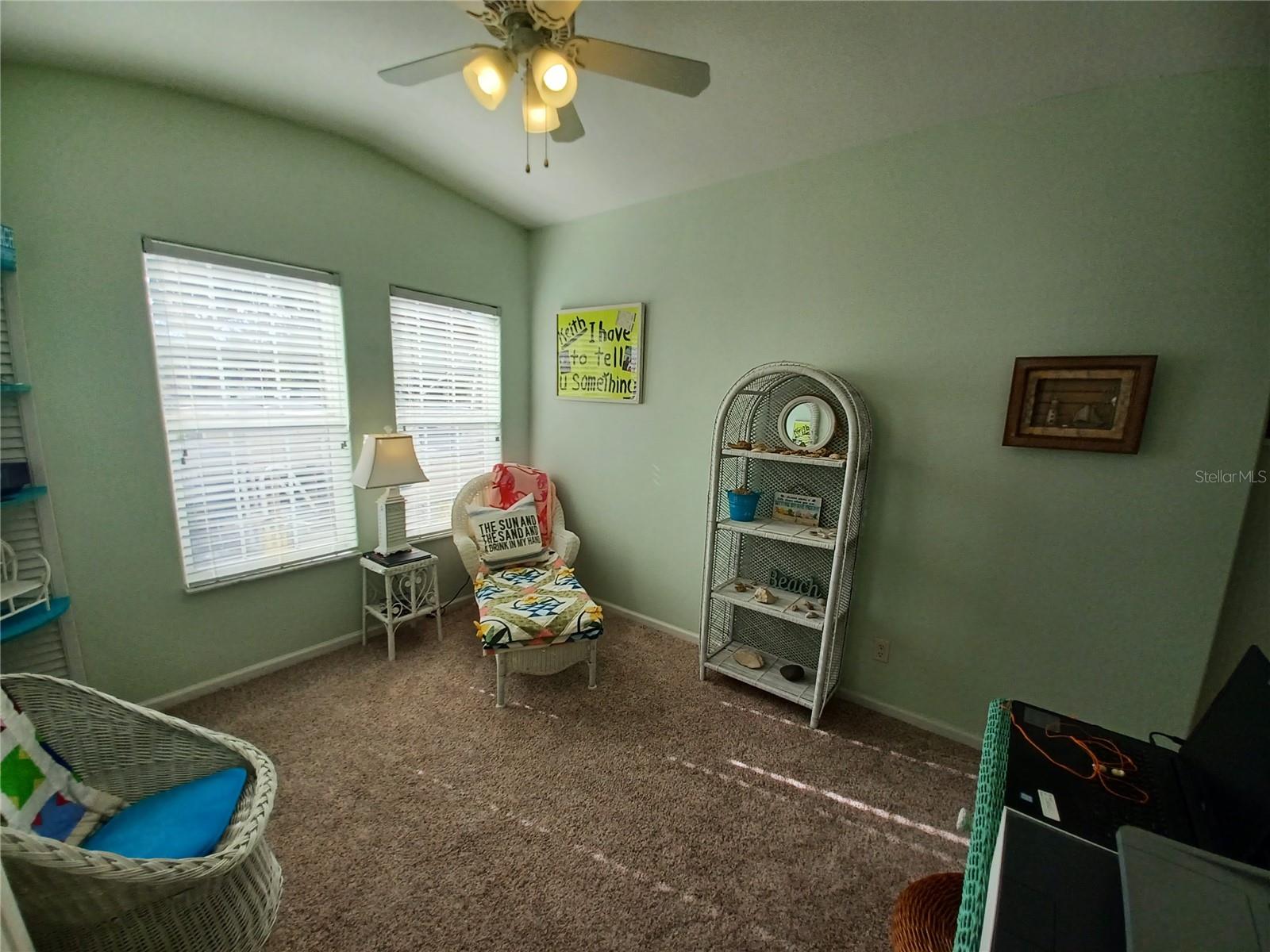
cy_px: 476
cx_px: 635
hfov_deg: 106.2
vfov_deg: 89.9
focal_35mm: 13
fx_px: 477
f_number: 2.2
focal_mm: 1.42
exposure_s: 1/201
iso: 40
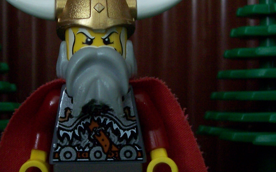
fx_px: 669
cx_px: 90
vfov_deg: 14.7
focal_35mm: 89
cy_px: 82
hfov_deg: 23.2
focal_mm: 8
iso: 200
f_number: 3.4
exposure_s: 1/8
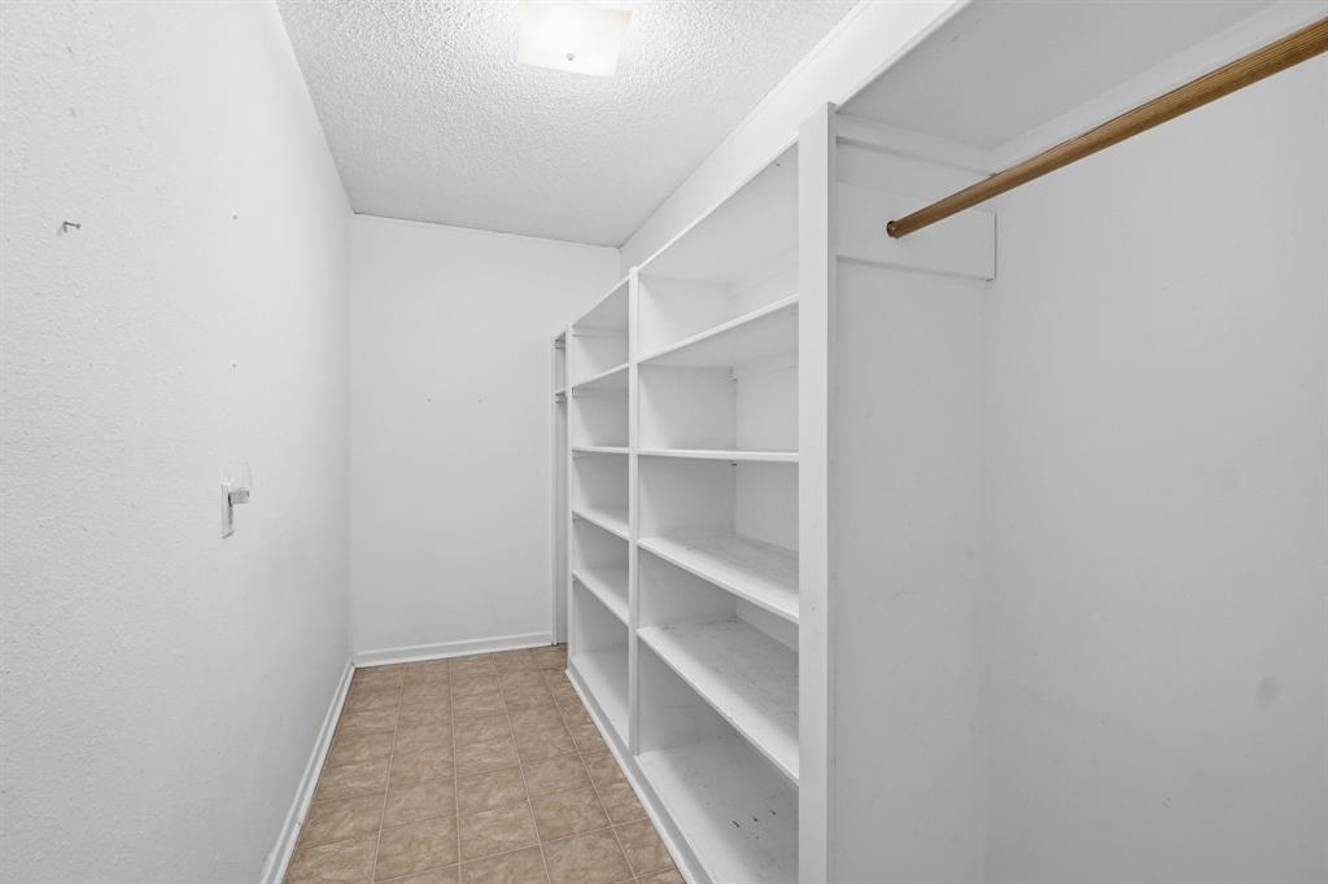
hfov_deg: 100.4
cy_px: 442
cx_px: 664
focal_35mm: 15
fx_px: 553
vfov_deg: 77.3
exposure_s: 1/125
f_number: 8
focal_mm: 10
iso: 640
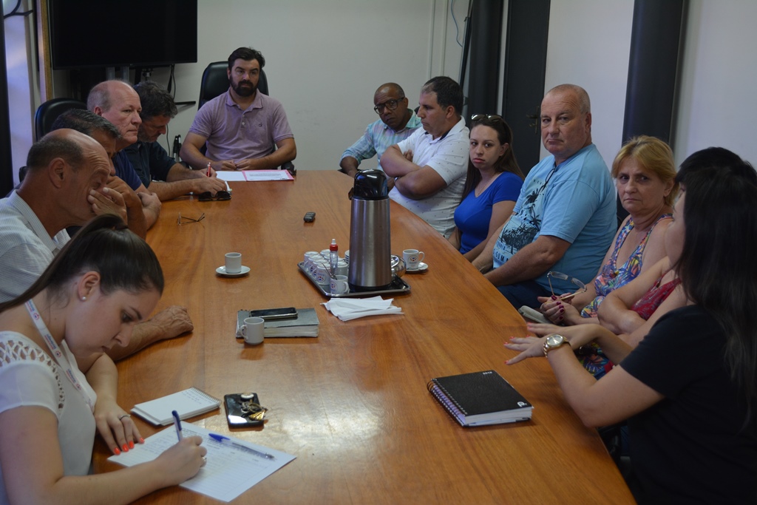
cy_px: 252
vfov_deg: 29.9
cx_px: 378
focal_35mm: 45
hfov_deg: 43.6
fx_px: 946
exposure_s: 1/60
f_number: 4.5
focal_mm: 30
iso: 560
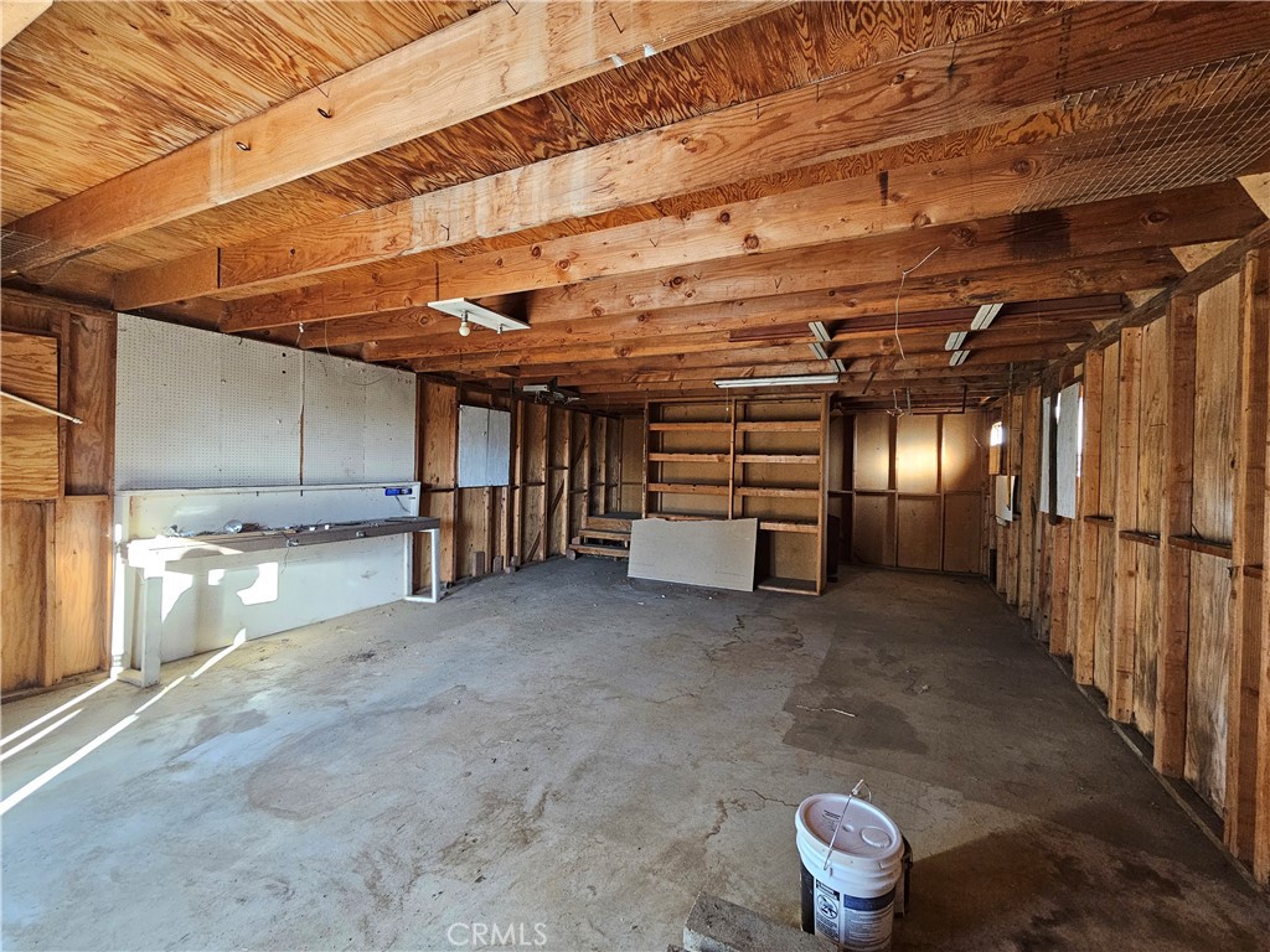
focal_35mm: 13
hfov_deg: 106.2
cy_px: 476
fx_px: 477
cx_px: 635
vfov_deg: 89.9
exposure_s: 1/100
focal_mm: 2.2
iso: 400
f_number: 2.2
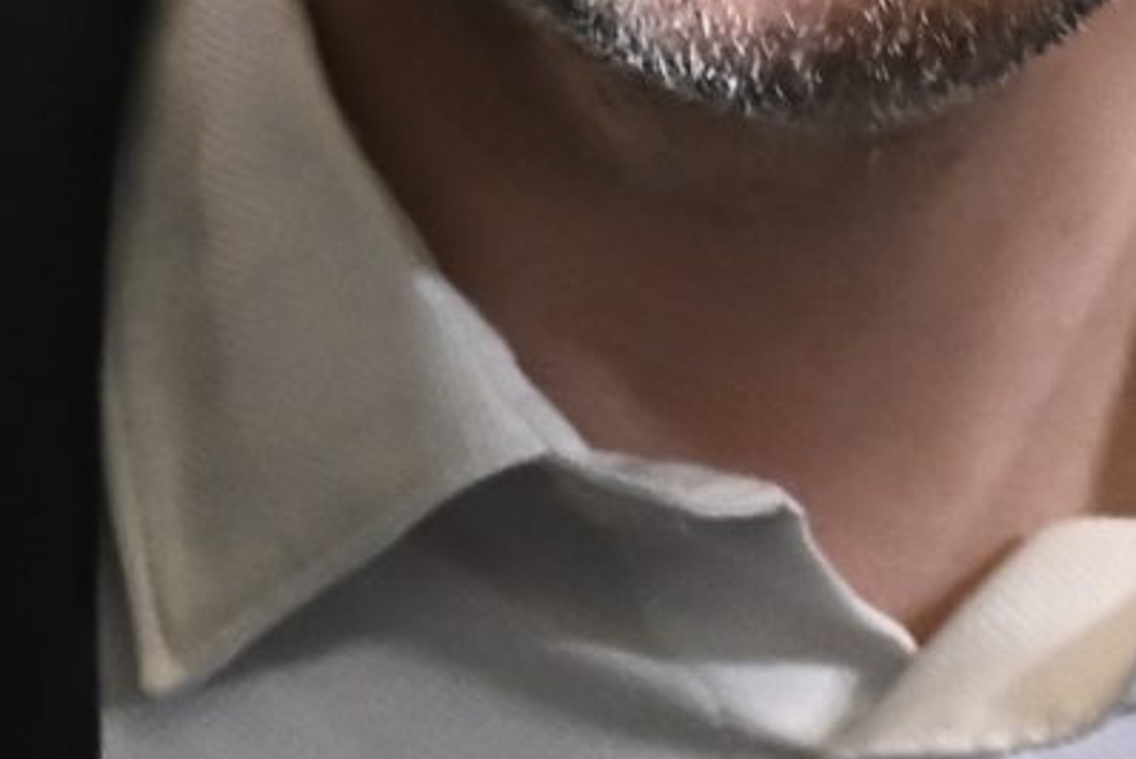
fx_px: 21915
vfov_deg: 2.0
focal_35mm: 694
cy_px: -709
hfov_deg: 3.0
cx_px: 822
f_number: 4.5
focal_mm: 90
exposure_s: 1/250
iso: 3200
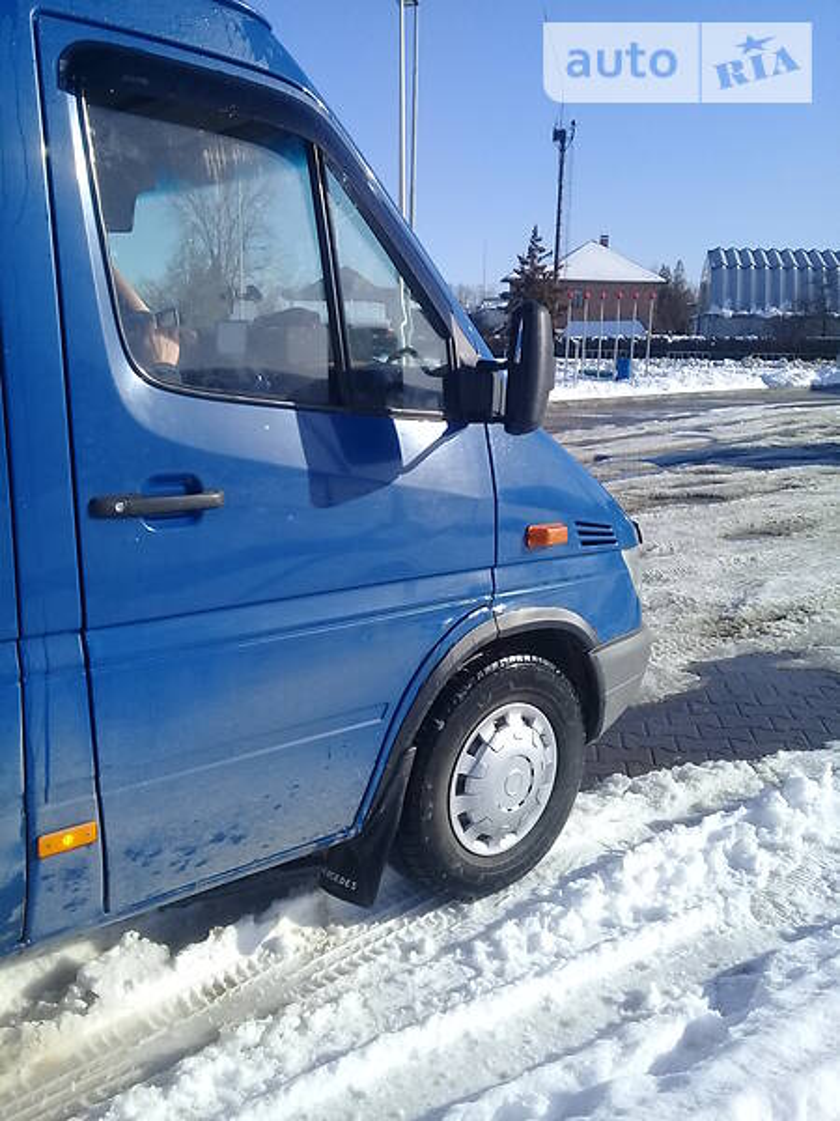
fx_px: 1003
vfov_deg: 58.4
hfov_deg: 45.4
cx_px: 420
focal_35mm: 31
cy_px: 560
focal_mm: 3.3
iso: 50
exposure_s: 1/1391
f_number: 2.2
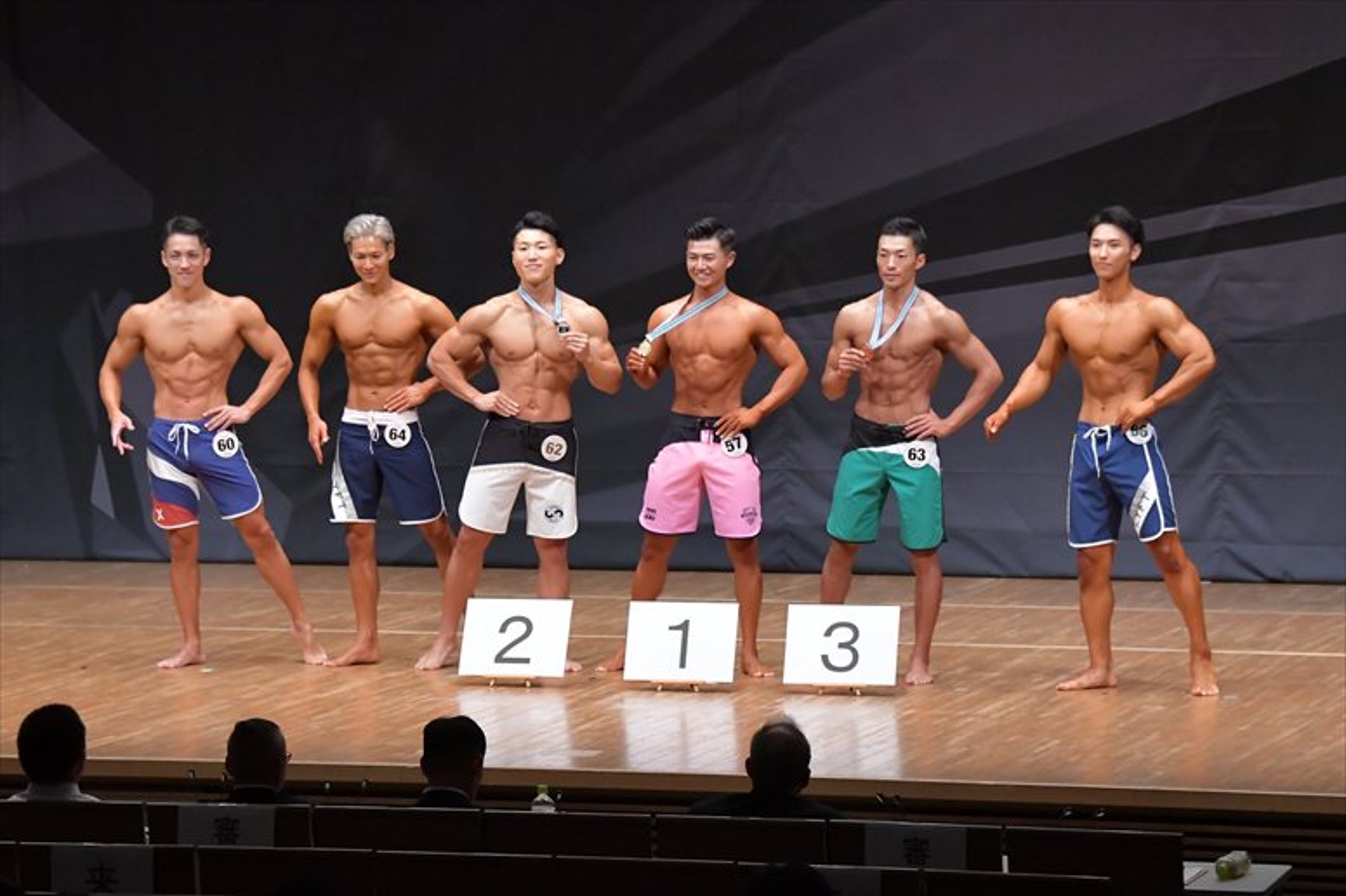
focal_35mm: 157
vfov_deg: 8.7
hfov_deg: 13.1
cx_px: 673
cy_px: 448
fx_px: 5867
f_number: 5.6
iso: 6400
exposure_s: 1/400
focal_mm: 105
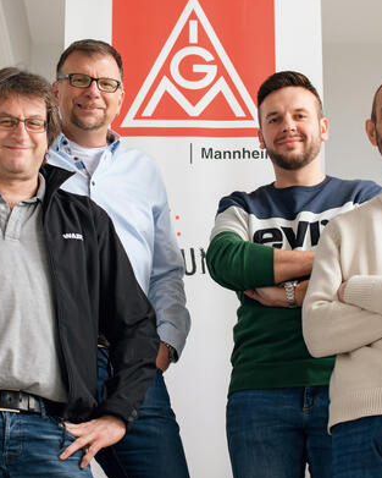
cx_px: 186
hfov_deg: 12.0
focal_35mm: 129
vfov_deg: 14.9
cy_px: 211
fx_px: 1822
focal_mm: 70
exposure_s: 1/80
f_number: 5
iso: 2000
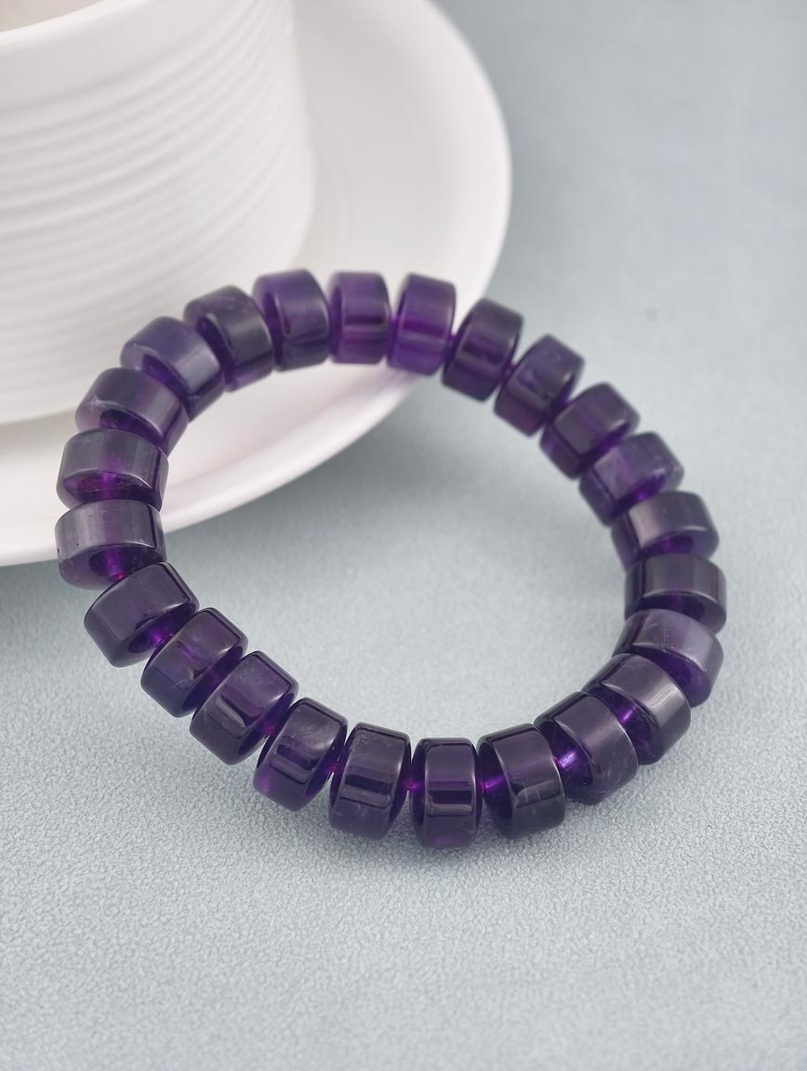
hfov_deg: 17.4
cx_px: 404
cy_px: 536
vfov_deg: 23.0
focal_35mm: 85
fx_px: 2636
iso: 125
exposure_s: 1/160
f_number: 2.67
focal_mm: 22.48
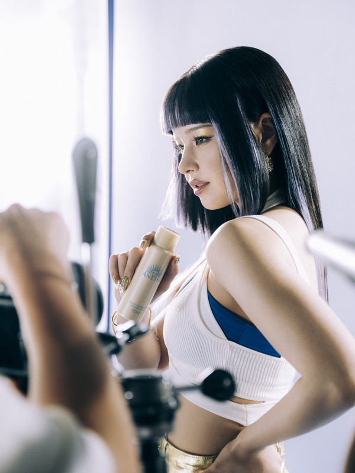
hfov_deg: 18.7
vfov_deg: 24.7
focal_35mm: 79
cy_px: 236
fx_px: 1080
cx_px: 178
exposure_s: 1/400
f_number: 4
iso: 800
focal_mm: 100
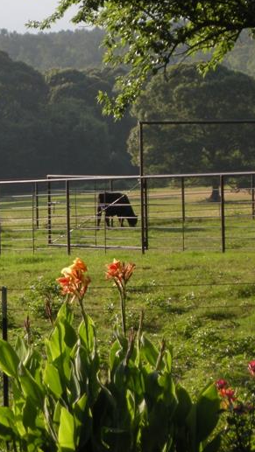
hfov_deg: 4.9
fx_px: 2980
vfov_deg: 8.7
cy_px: 146
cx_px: -60
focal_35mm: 248
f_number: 5.1
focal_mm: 24.5
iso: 64
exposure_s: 1/160
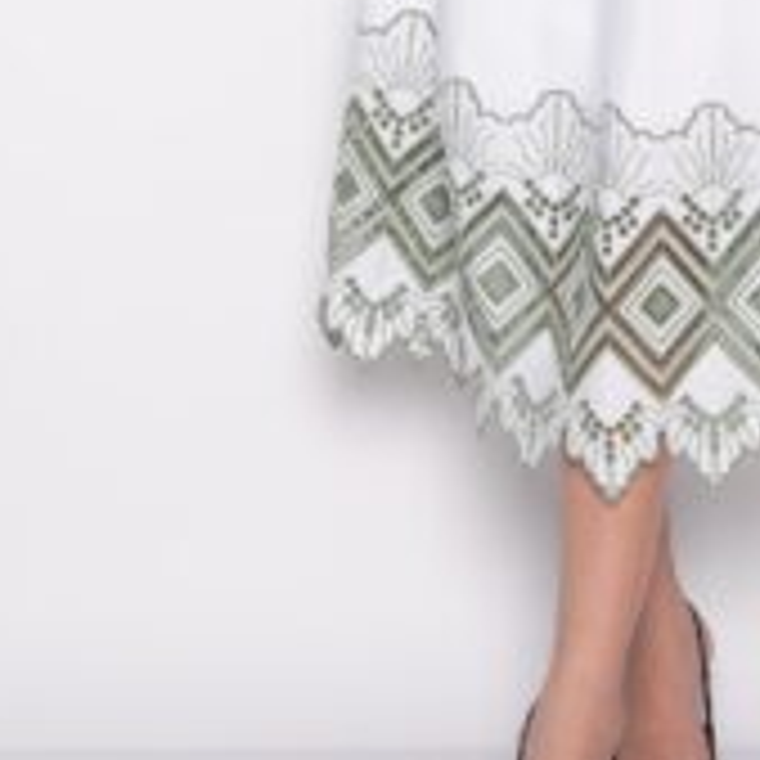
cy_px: -304
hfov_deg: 14.3
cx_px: 585
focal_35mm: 121
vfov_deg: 13.7
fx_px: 3006
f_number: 7.1
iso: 200
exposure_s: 1/160
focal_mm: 40
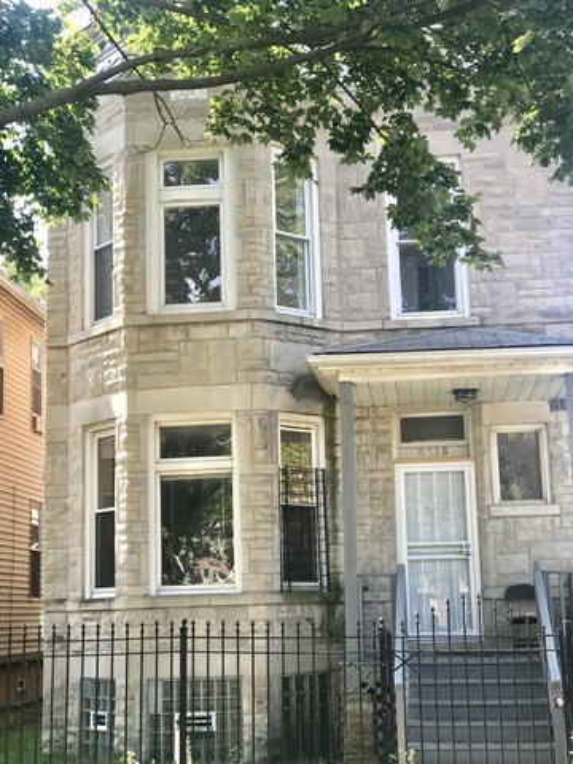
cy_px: 382
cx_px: 286
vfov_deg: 33.8
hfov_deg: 25.7
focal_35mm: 57
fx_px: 1258
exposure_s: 1/132
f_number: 2.8
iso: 20
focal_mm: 6.6
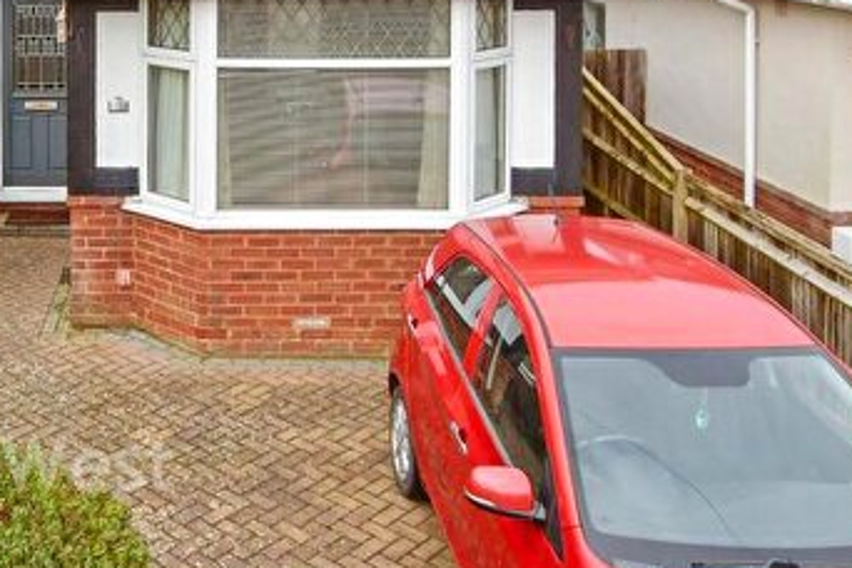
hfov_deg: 43.2
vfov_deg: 30.0
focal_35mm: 43
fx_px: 1018
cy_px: 66
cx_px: 164
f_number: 8
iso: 400
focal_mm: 14
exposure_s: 1/400
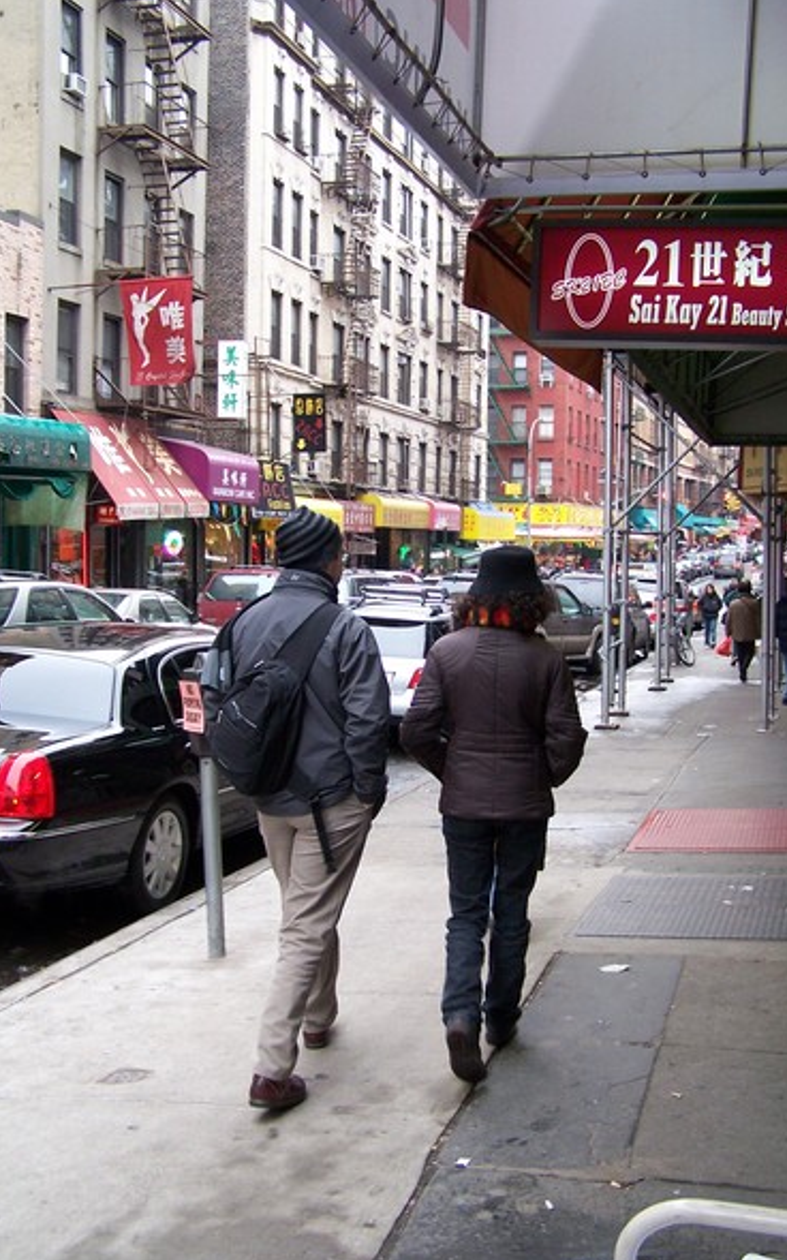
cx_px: 391
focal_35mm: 41
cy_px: 629
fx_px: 1407
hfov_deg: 31.2
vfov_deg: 48.2
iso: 140
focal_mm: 6.3
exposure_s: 1/60
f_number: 2.8
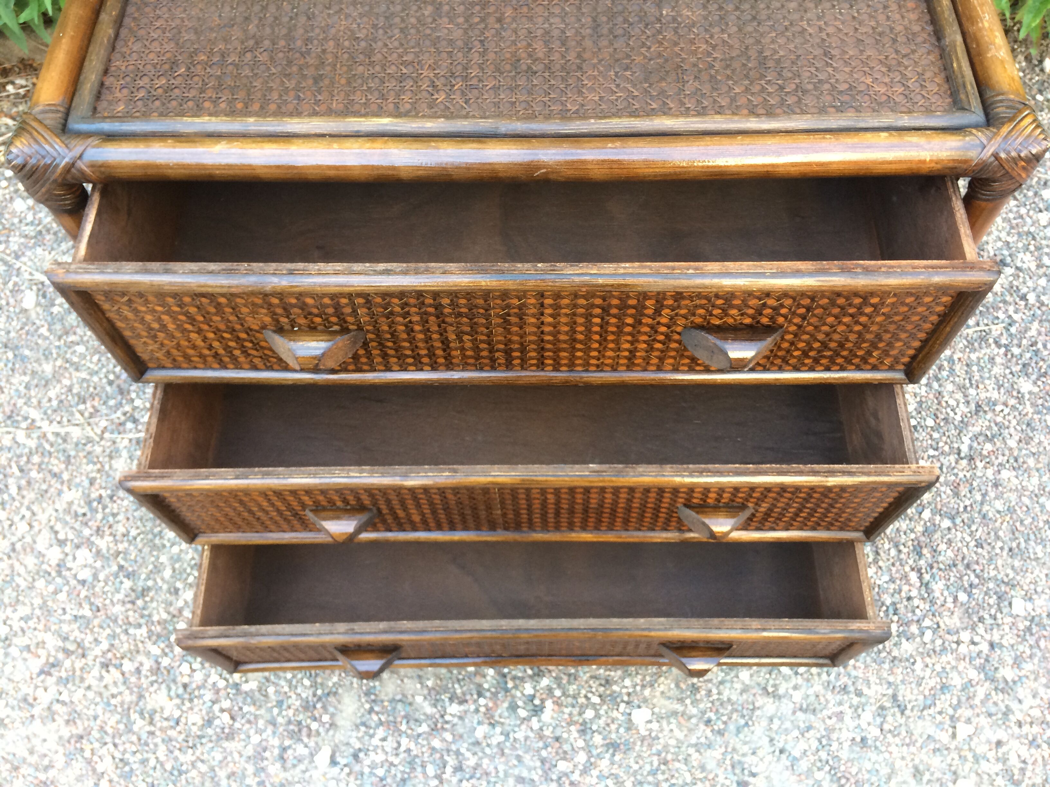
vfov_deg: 48.2
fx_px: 880
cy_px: 394
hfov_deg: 61.7
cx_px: 525
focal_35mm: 29
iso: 50
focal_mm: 4.15
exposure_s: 1/33
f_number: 2.2
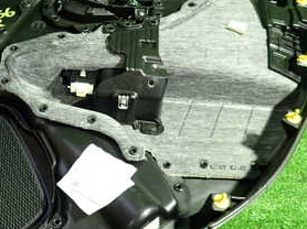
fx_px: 478
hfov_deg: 35.2
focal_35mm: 54
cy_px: 86
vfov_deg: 26.9
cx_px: 104
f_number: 2
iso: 500
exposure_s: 1/30
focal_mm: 4.5
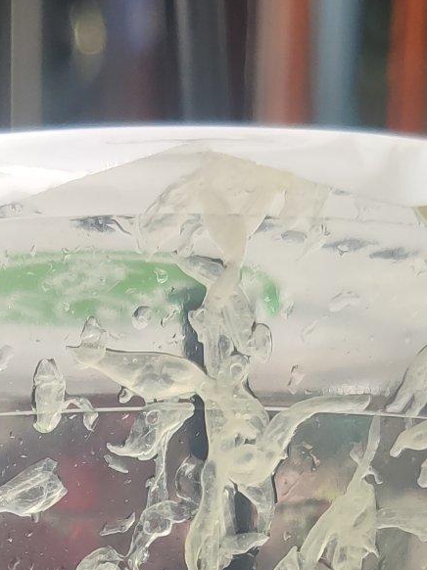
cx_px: 100
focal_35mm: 122
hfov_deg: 12.1
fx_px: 2008
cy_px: 926
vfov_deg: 14.7
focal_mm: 4.75
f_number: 1.75
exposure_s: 1/1429
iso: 112
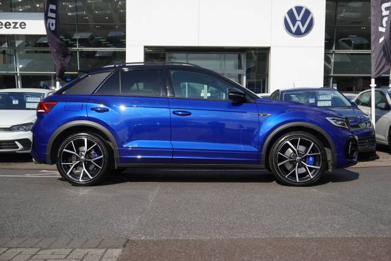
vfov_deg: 30.8
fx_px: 472
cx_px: 196
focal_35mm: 44
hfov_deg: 45.0
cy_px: 130
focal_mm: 29
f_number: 6.3
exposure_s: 1/250
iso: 100
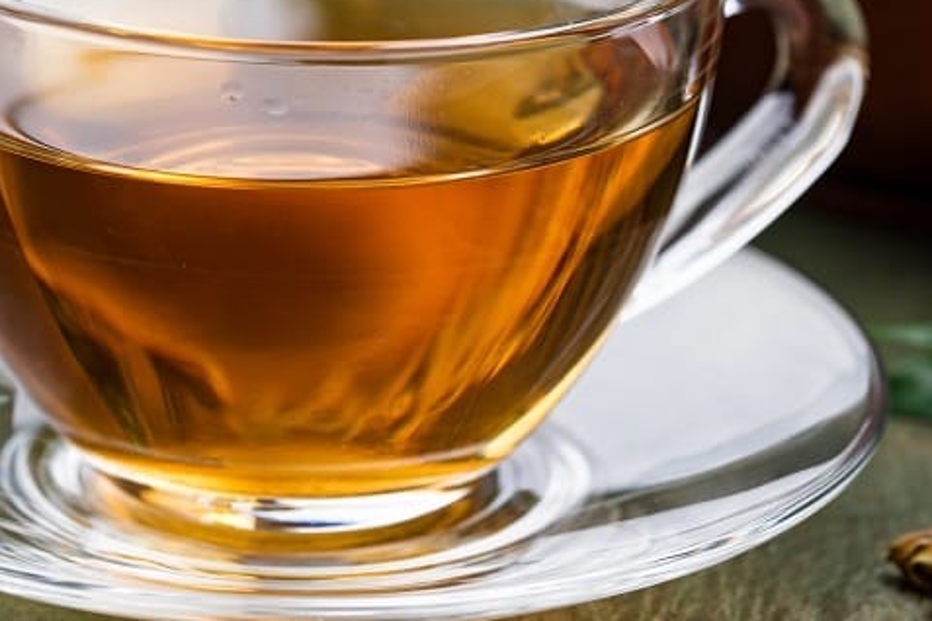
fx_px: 5126
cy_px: 197
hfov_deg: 10.4
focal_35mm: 198
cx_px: 283
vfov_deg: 6.9
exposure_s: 1/100
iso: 100
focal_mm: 105
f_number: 9
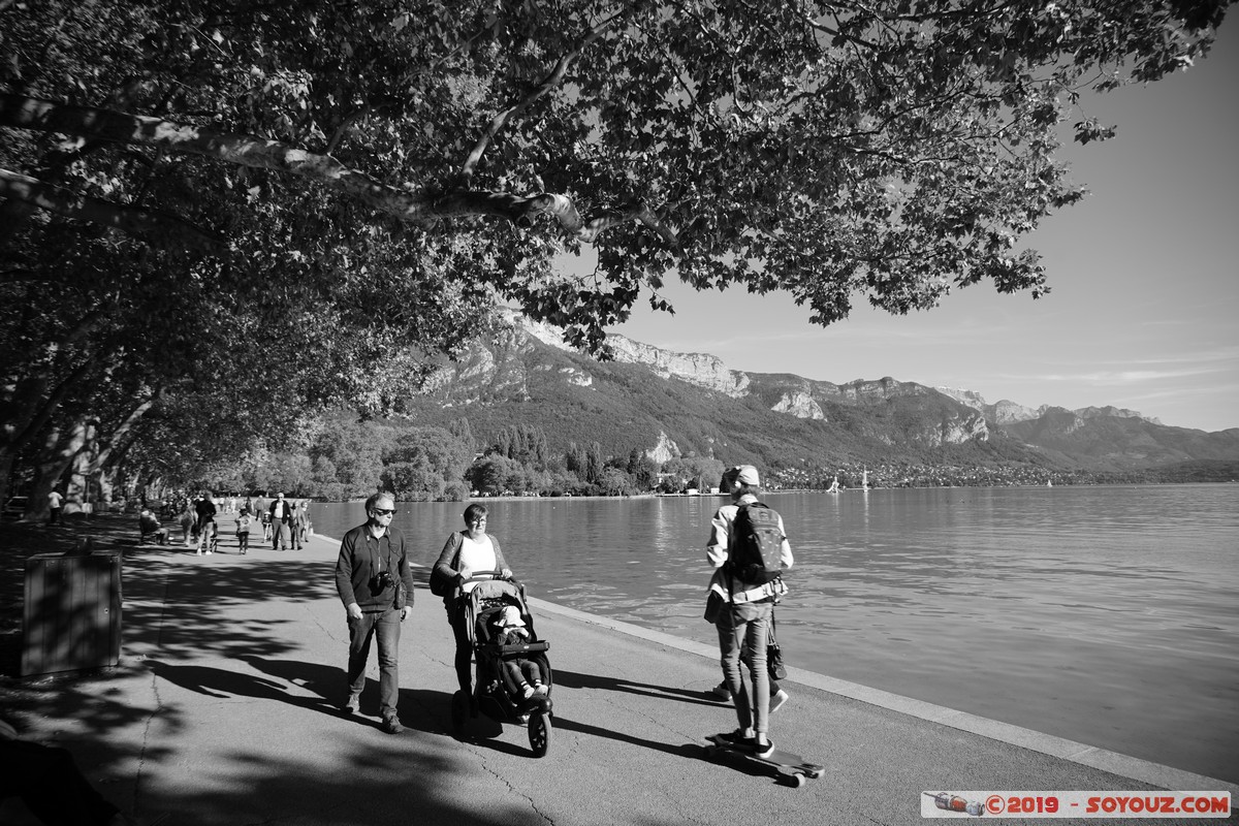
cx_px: 620
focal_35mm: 20
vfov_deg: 61.9
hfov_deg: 84.0
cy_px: 413
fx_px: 688
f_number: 7.1
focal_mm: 20
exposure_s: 1/200
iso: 100
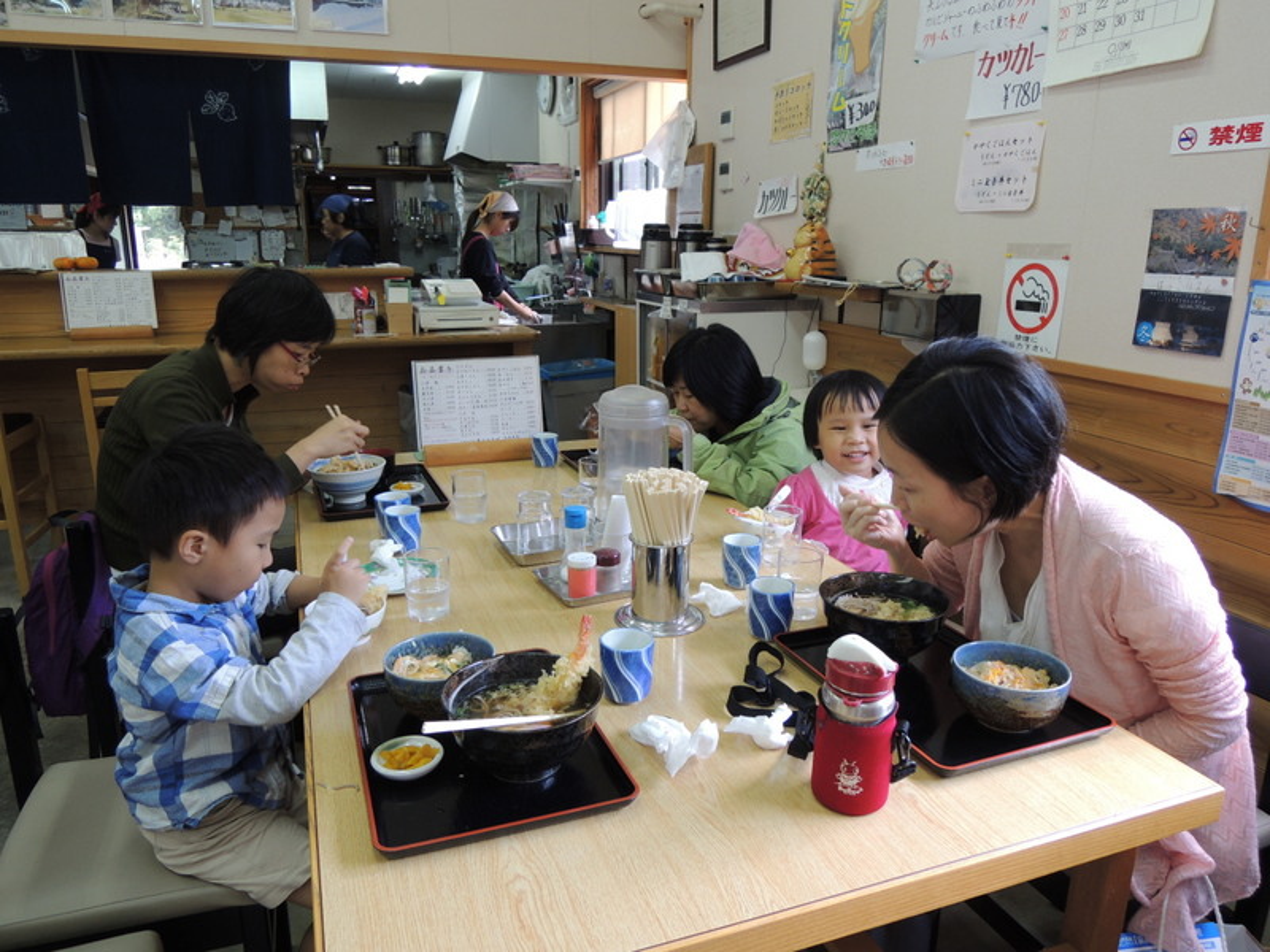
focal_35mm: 24
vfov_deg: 56.8
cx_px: 635
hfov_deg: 71.6
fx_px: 881
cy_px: 476
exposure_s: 1/40
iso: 100
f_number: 2.8
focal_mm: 4.3
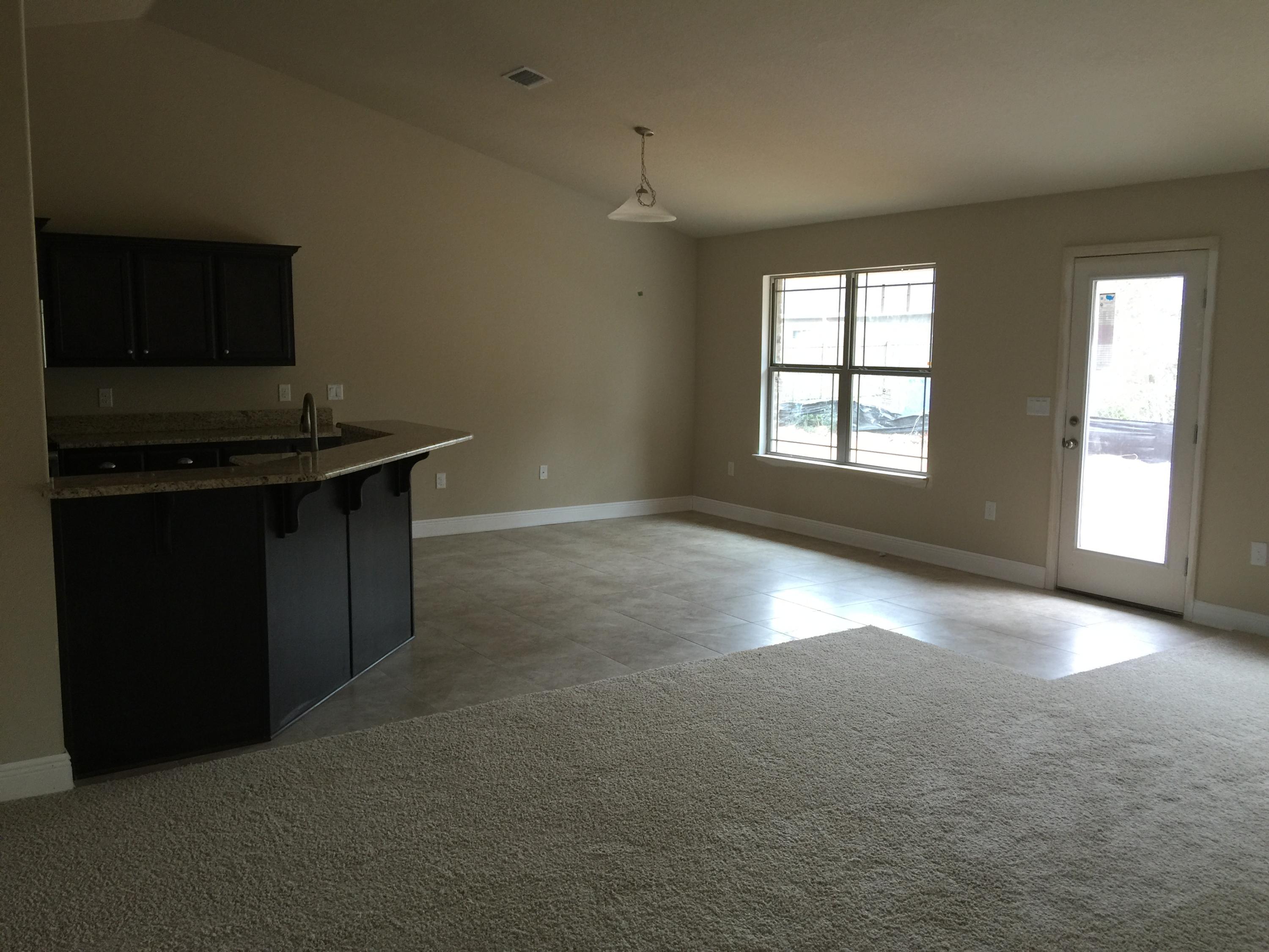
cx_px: 634
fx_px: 1063
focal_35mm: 29
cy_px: 476
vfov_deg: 48.2
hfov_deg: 61.7
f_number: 2.2
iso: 40
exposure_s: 1/30
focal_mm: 4.15
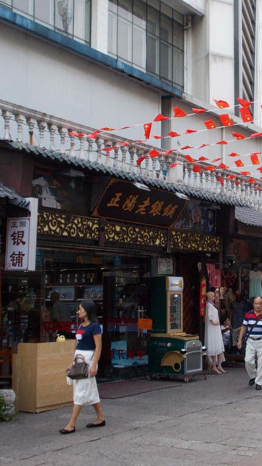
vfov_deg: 36.6
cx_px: 224
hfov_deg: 20.7
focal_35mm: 57
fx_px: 704
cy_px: 233
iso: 80
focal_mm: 6.9
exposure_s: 1/100
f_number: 3.9
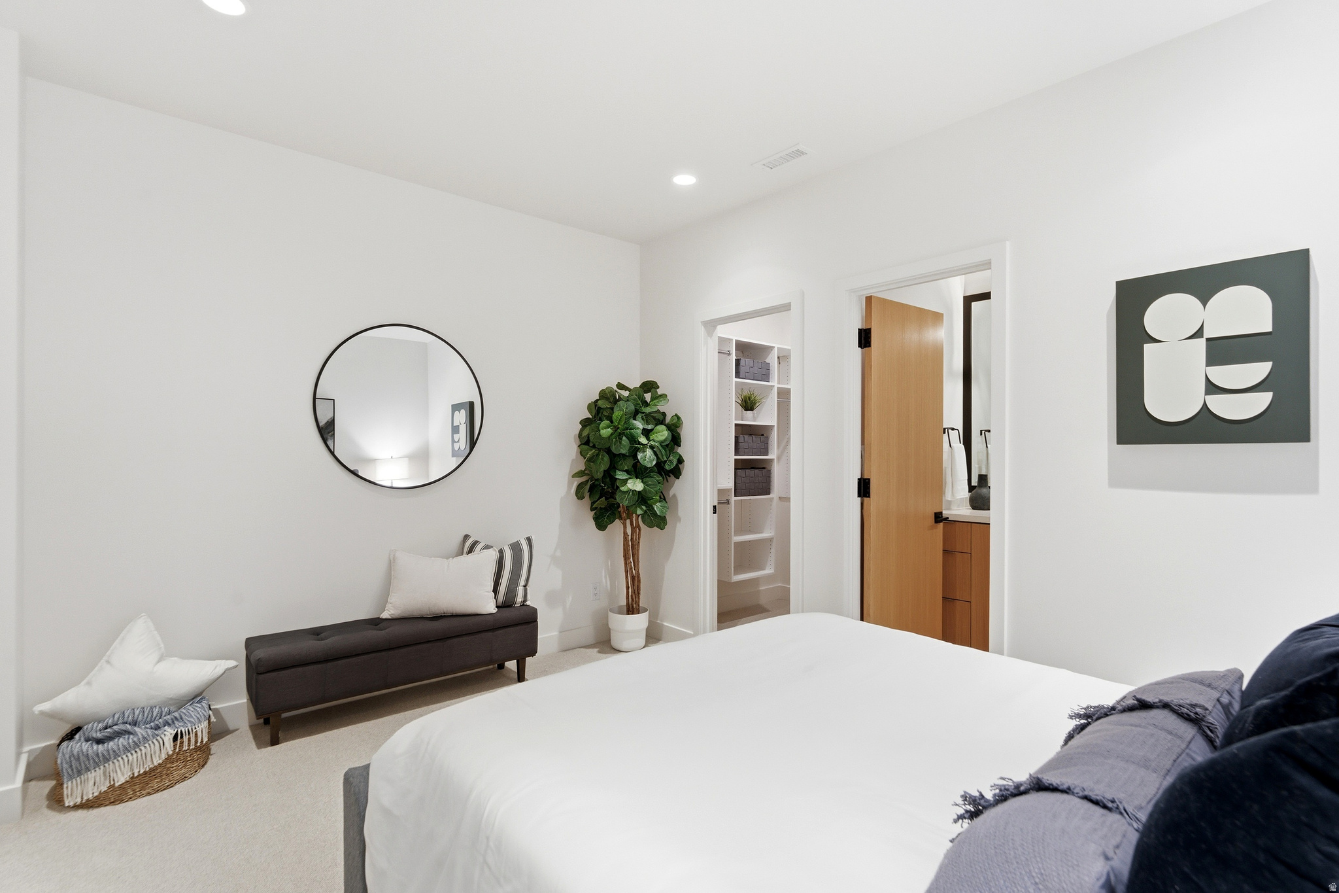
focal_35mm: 16
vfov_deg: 72.0
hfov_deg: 95.0
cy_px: 446
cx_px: 670
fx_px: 614
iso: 800
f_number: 8
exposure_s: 1/500
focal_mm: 16.5
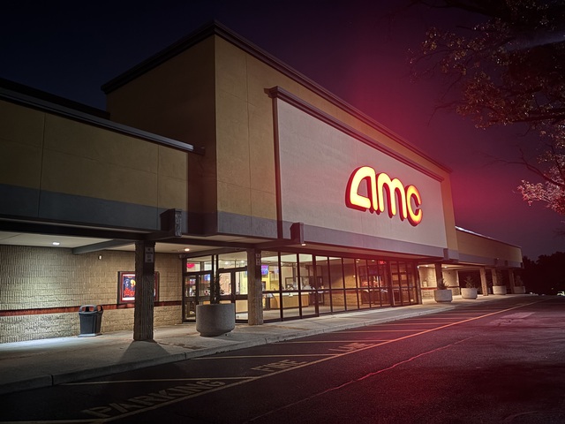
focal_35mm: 26
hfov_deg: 67.3
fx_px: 424
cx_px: 282
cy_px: 212
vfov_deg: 53.1
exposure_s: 1/9
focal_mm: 5.96
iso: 640
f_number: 1.6
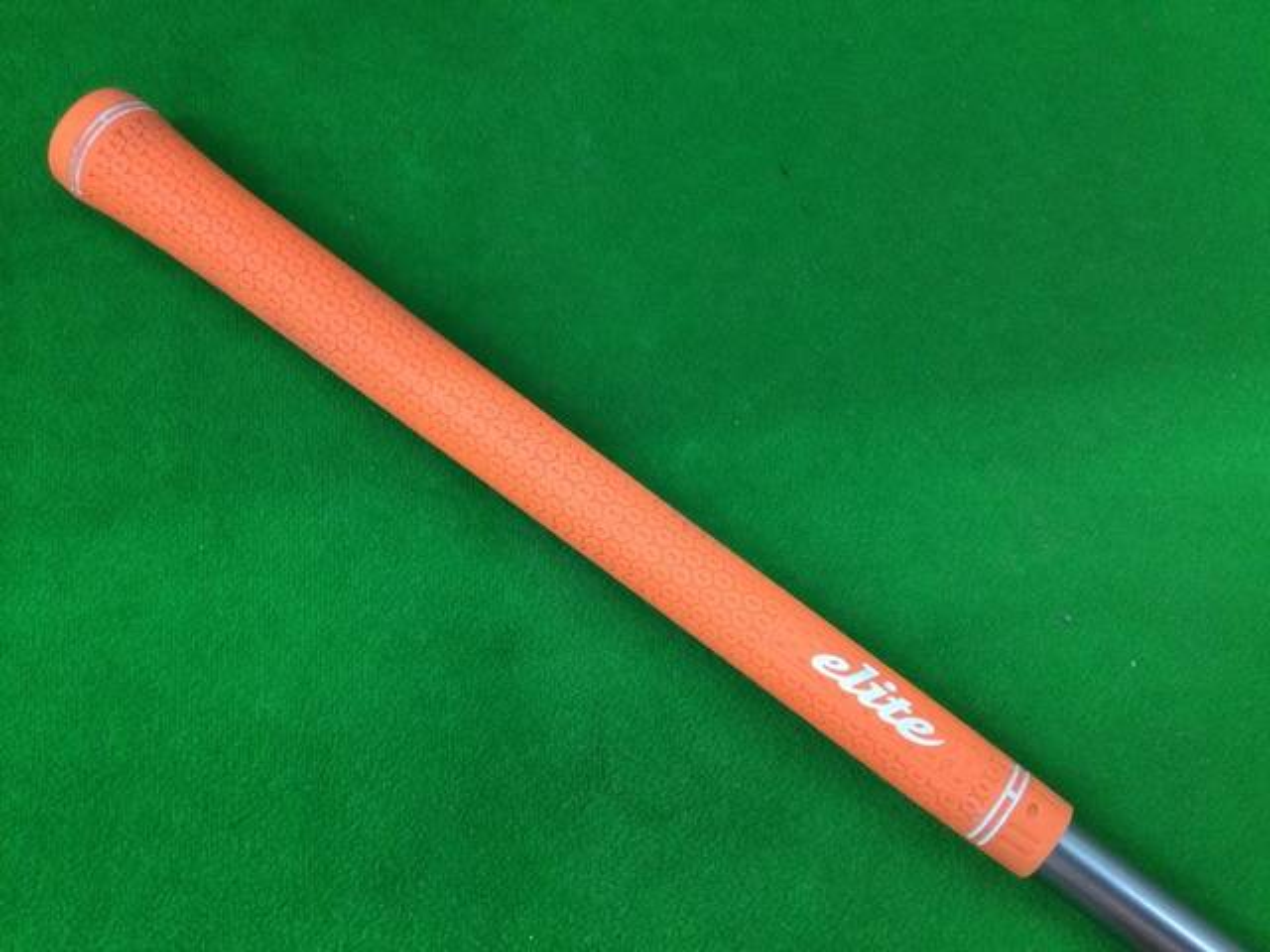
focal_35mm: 31
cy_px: 476
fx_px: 1137
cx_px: 635
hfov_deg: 58.4
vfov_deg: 45.4
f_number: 2.4
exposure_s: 1/30
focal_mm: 3.3
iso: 80
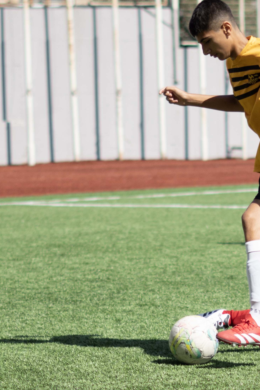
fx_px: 2275
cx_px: 233
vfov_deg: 9.8
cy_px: 278
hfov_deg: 6.5
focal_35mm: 210
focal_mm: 50
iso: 250
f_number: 1.8
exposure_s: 1/8000
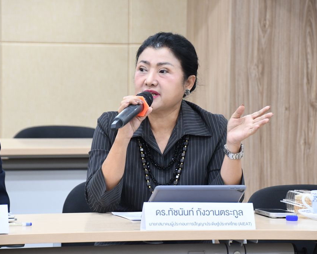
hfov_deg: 8.4
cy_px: 127
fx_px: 2148
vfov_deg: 6.8
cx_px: 164
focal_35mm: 229
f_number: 6
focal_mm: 135
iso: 2200
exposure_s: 1/40
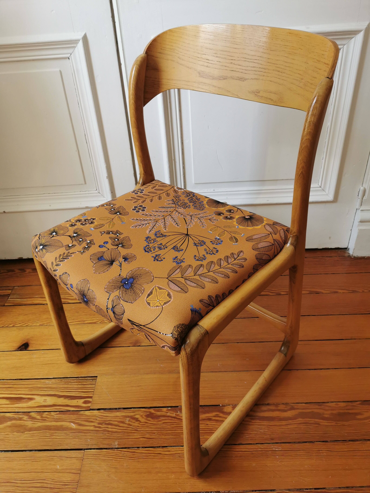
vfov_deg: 65.3
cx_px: 185
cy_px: 246
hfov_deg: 51.4
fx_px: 385
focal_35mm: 27
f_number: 1.6
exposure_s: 1/100
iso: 64
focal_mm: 5.56
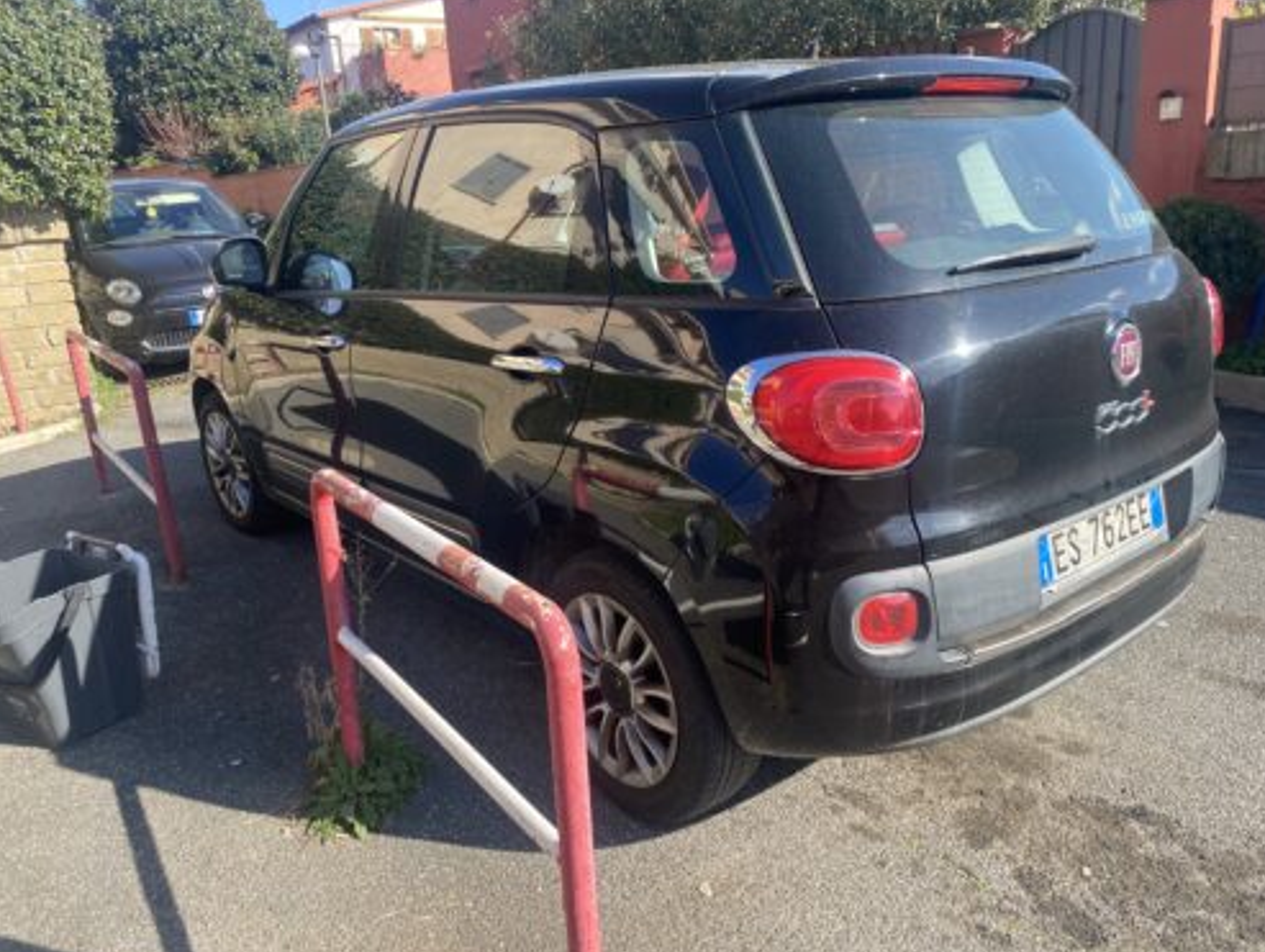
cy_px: 481
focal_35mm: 27
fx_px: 988
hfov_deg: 65.2
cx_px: 649
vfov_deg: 51.5
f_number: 1.8
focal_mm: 4.25
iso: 32
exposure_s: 1/747
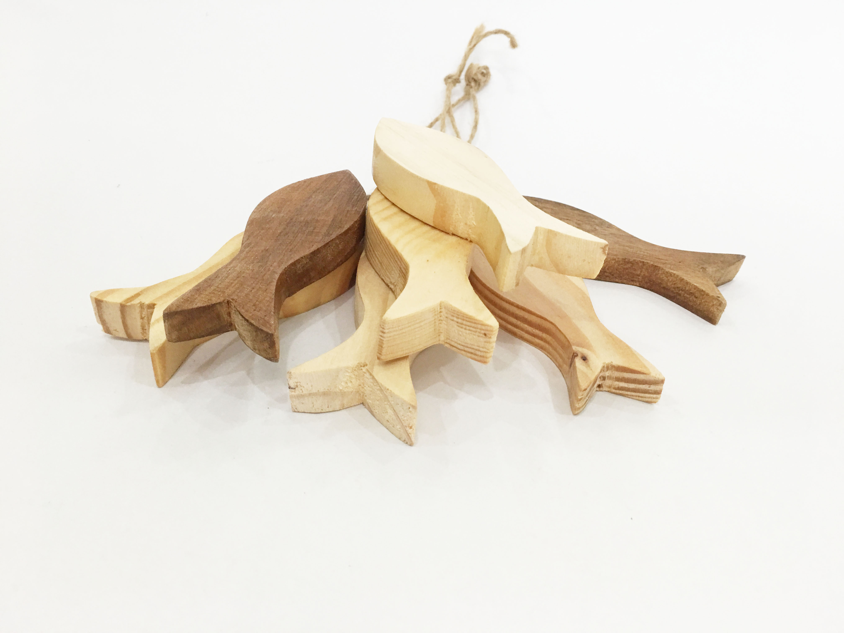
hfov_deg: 61.7
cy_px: 316
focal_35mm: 29
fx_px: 707
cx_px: 422
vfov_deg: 48.2
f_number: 2.2
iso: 50
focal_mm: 4.15
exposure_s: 1/33
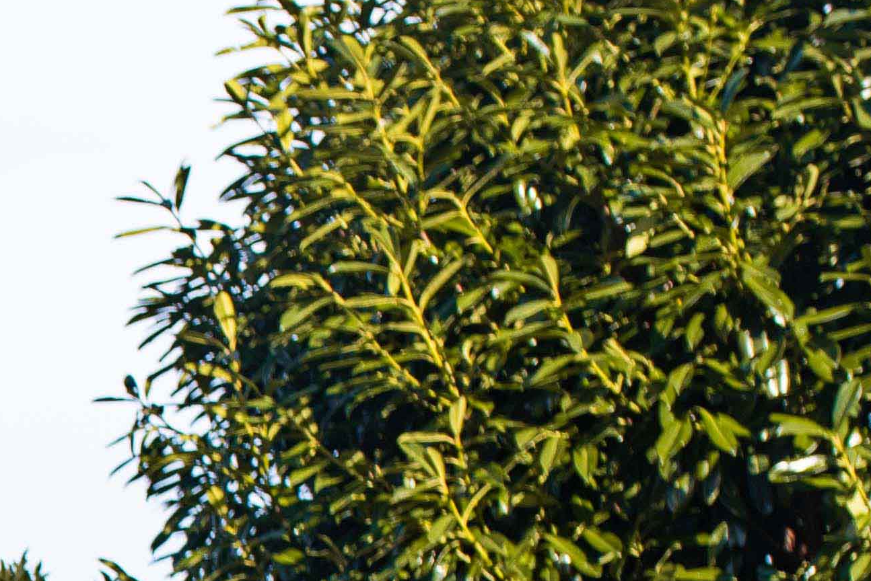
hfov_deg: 9.4
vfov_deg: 6.6
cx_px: -1058
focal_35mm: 199
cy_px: 1353
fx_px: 4817
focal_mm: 35
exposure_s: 1/100
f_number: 4.5
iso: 64
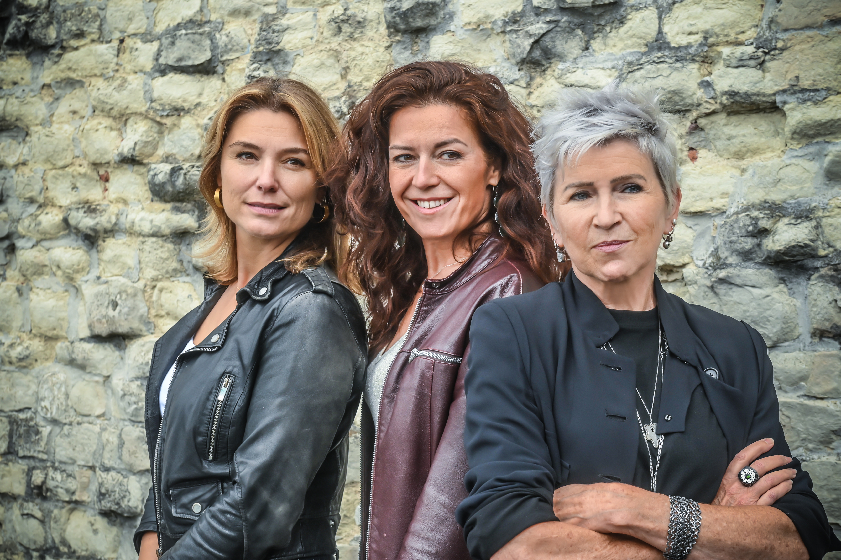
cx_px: 420
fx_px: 1634
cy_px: 280
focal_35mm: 70
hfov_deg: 28.9
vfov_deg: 19.4
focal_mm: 70
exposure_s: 1/320
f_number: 9
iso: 1250
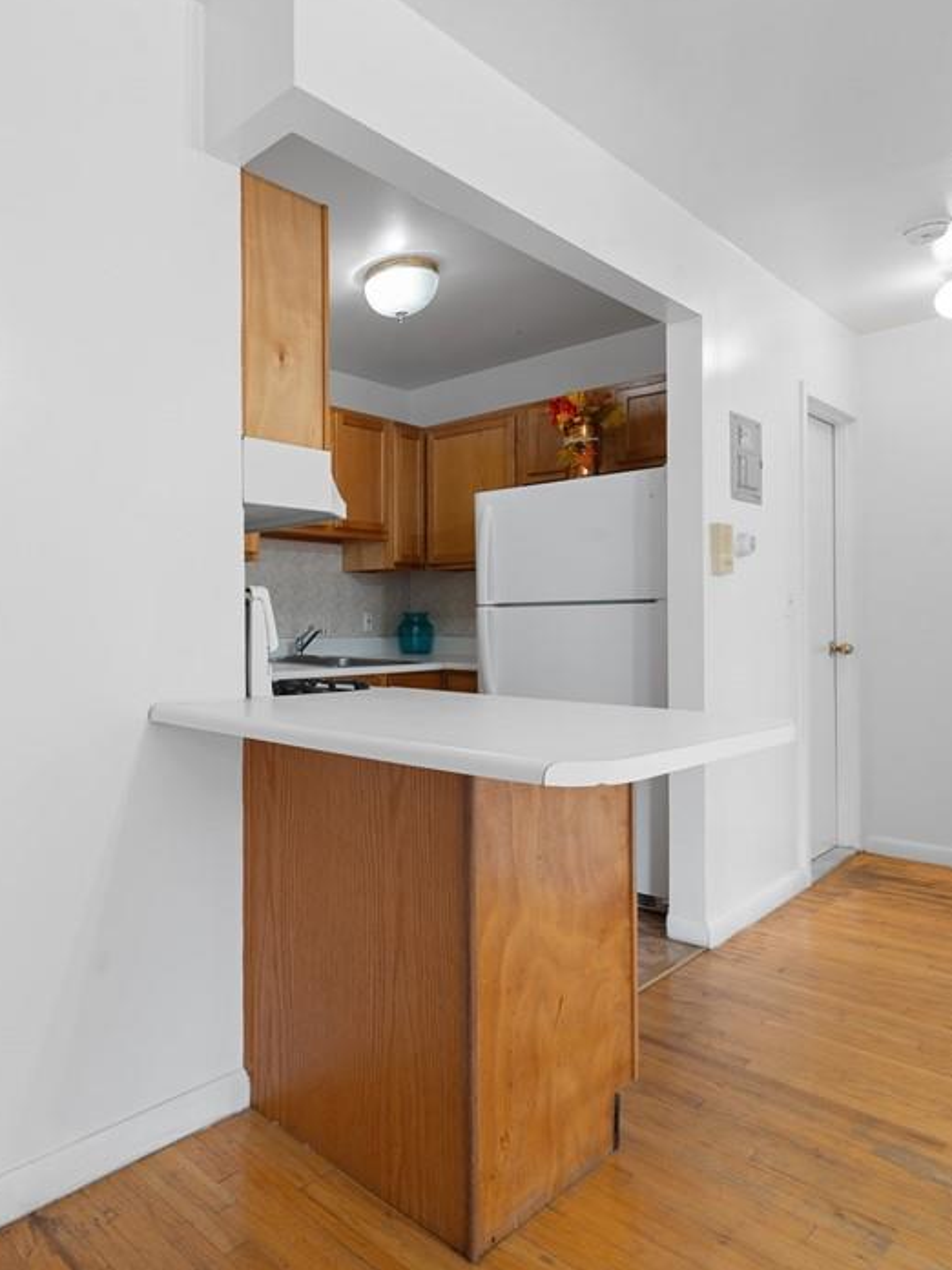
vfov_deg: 79.0
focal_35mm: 21
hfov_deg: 55.9
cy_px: 618
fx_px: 770
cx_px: 117
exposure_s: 2
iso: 200
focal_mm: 14
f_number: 10
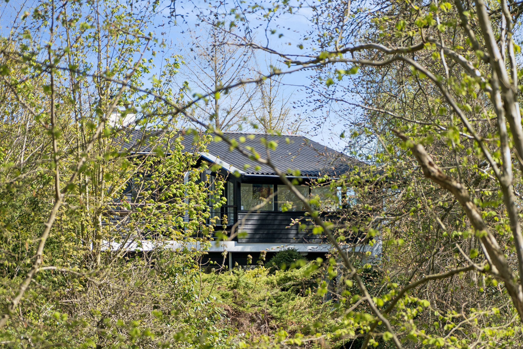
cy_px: 174
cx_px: 262
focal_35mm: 105
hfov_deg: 19.5
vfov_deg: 13.0
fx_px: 1525
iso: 400
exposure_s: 1/1600
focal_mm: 70
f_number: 4
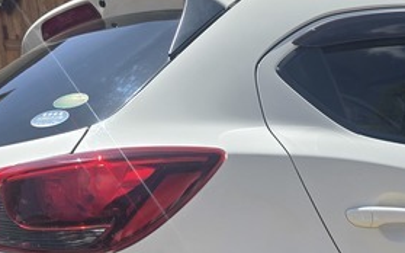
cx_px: 402
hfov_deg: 27.7
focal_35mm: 70
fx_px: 772
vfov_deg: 16.4
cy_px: 411
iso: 12
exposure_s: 1/535
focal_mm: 6.3
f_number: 1.7
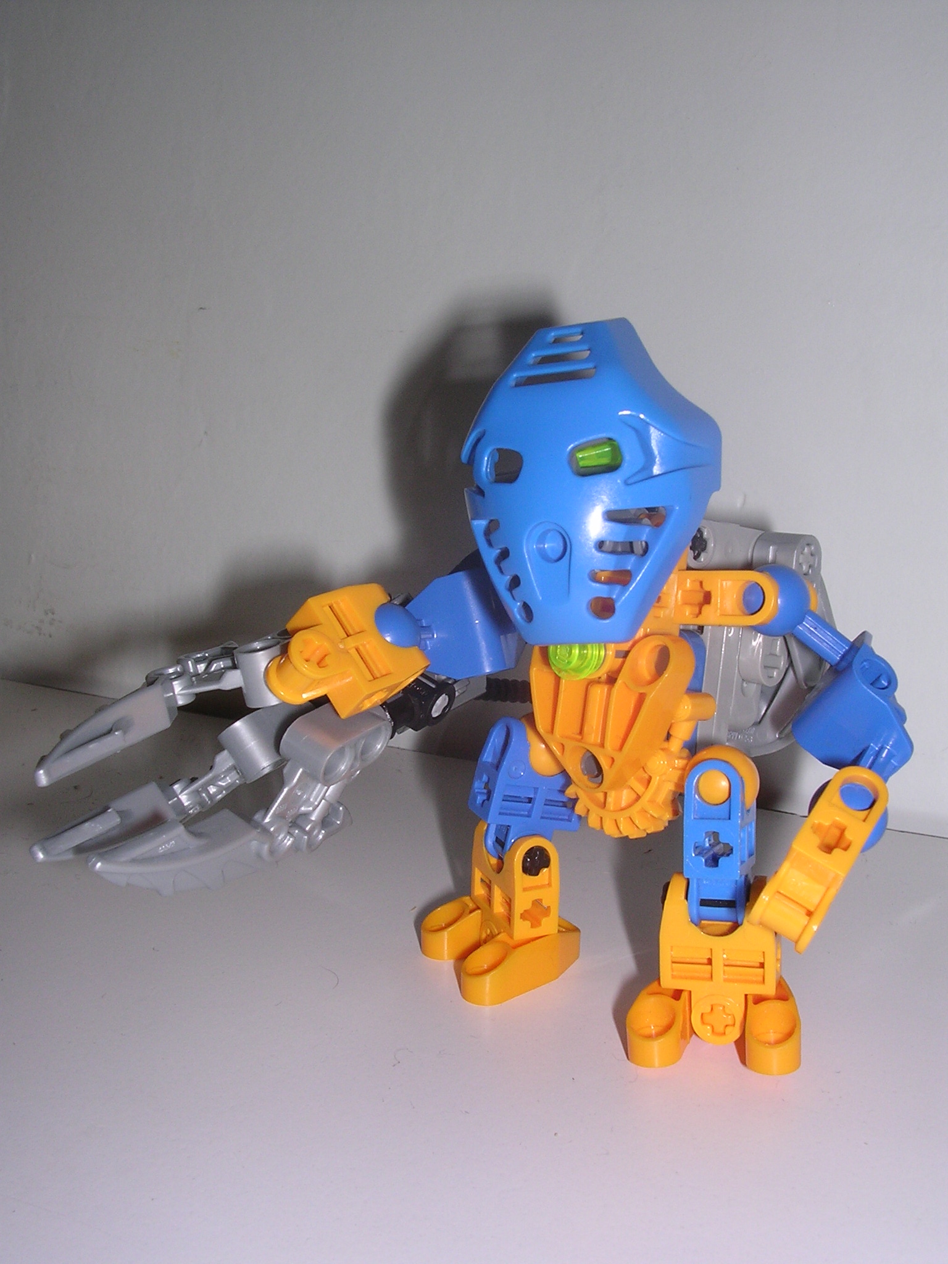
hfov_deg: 37.7
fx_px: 1388
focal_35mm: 38
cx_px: 474
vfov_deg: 49.0
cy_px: 632
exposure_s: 1/60.1
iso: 100
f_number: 5.6
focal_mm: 5.8
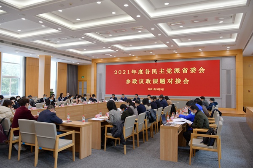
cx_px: 126
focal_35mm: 29
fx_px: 204
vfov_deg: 45.0
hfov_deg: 63.7
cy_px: 84
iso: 1250
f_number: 5
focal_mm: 29
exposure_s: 1/160
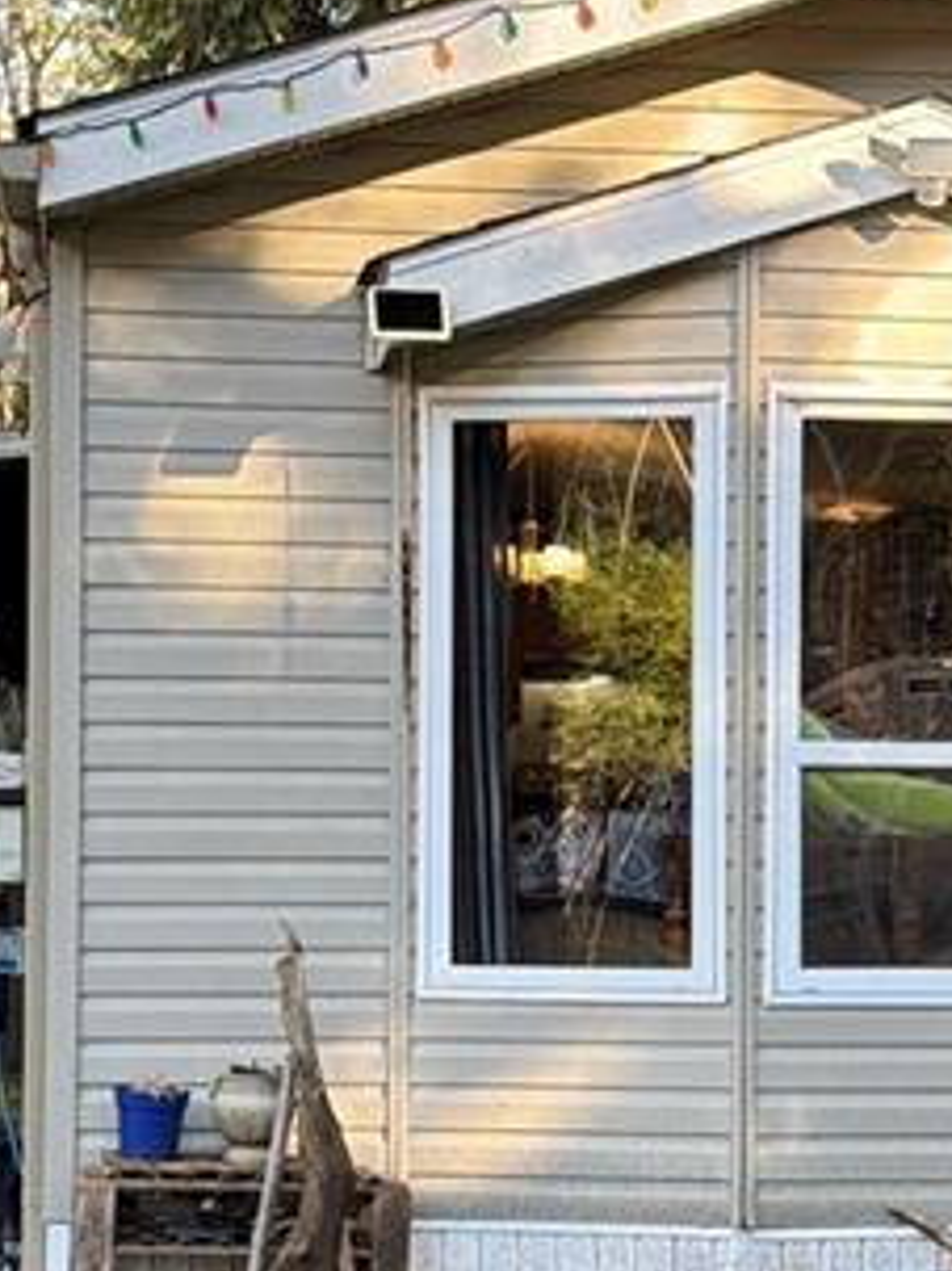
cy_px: 805
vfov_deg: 20.6
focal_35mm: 95
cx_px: 667
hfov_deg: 15.5
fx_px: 3486
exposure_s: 1/211
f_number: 1.78
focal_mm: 6.76
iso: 80
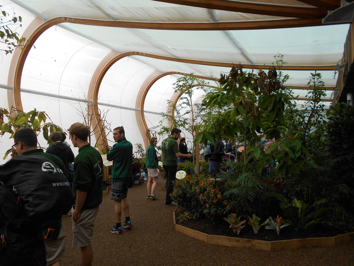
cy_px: 133
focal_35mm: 26
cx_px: 177
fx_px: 266
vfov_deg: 53.1
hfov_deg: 67.3
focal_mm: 4.6
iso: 80
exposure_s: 1/125
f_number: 3.2
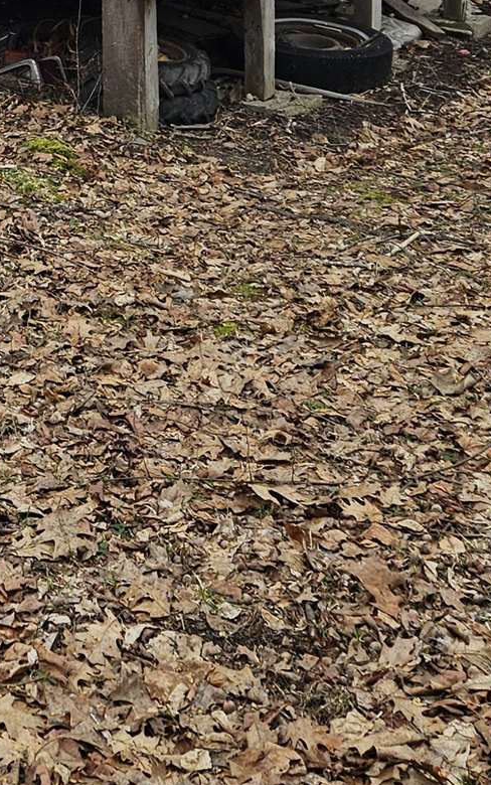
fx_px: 1540
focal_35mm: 72
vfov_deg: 26.6
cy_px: -55
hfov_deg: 17.2
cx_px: -108
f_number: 1.8
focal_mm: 5.4
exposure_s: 1/526
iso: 25
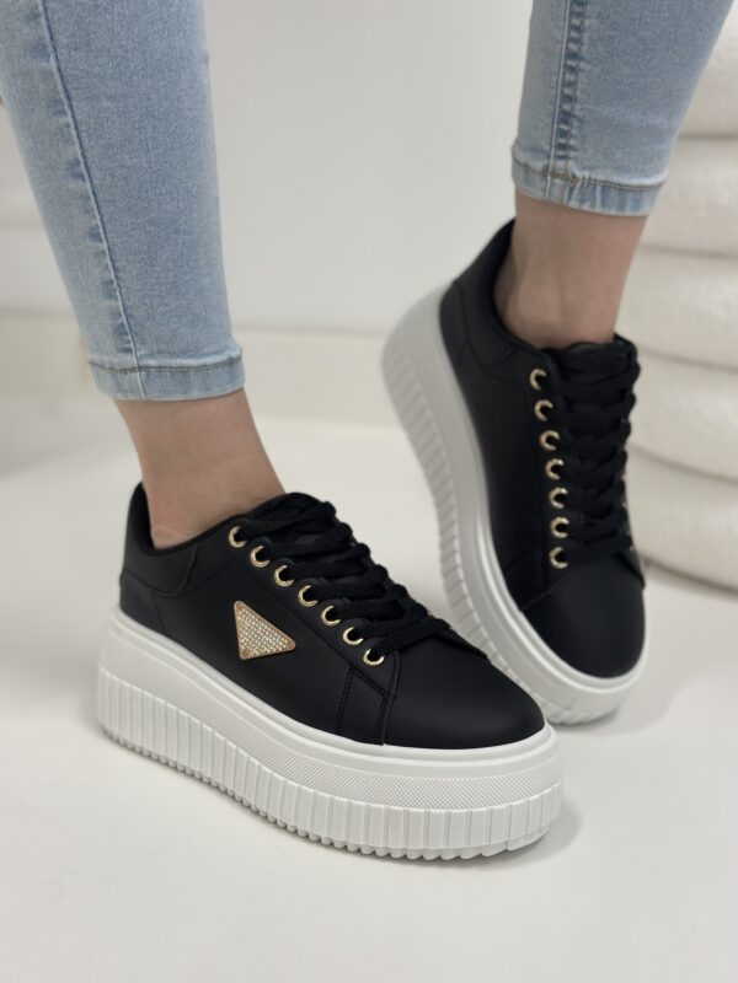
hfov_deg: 30.3
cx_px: 369
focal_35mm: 48
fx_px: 1364
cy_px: 492
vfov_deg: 39.7
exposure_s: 1/100
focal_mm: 6.86
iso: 125
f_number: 1.78
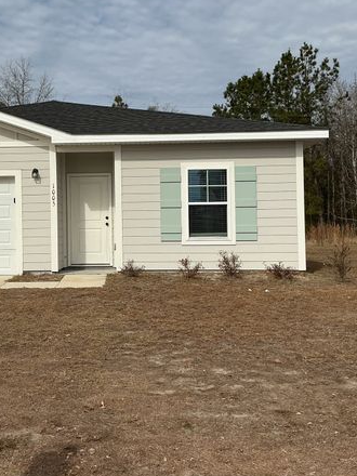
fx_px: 605
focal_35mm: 44
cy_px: 211
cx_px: 91
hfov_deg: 32.3
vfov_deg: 42.9
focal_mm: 3
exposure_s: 1/4405
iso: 25
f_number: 1.8
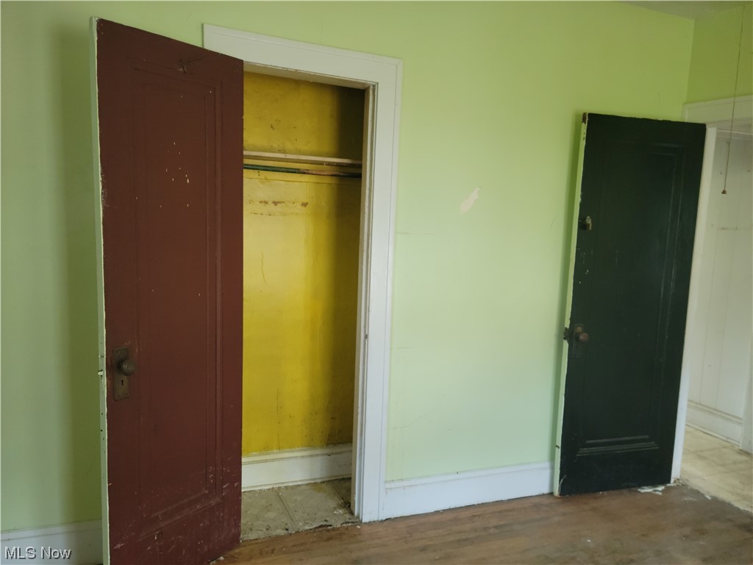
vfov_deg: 49.7
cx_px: 376
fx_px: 609
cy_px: 282
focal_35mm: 28
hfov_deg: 63.4
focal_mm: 5.9
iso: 250
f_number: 2
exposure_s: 1/40
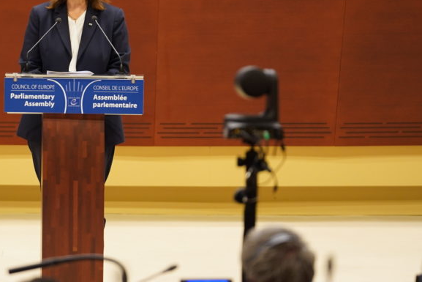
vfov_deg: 3.3
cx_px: 31
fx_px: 4877
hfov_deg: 4.9
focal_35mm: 416
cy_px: 89
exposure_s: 1/125
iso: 1250
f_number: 2.8
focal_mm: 200
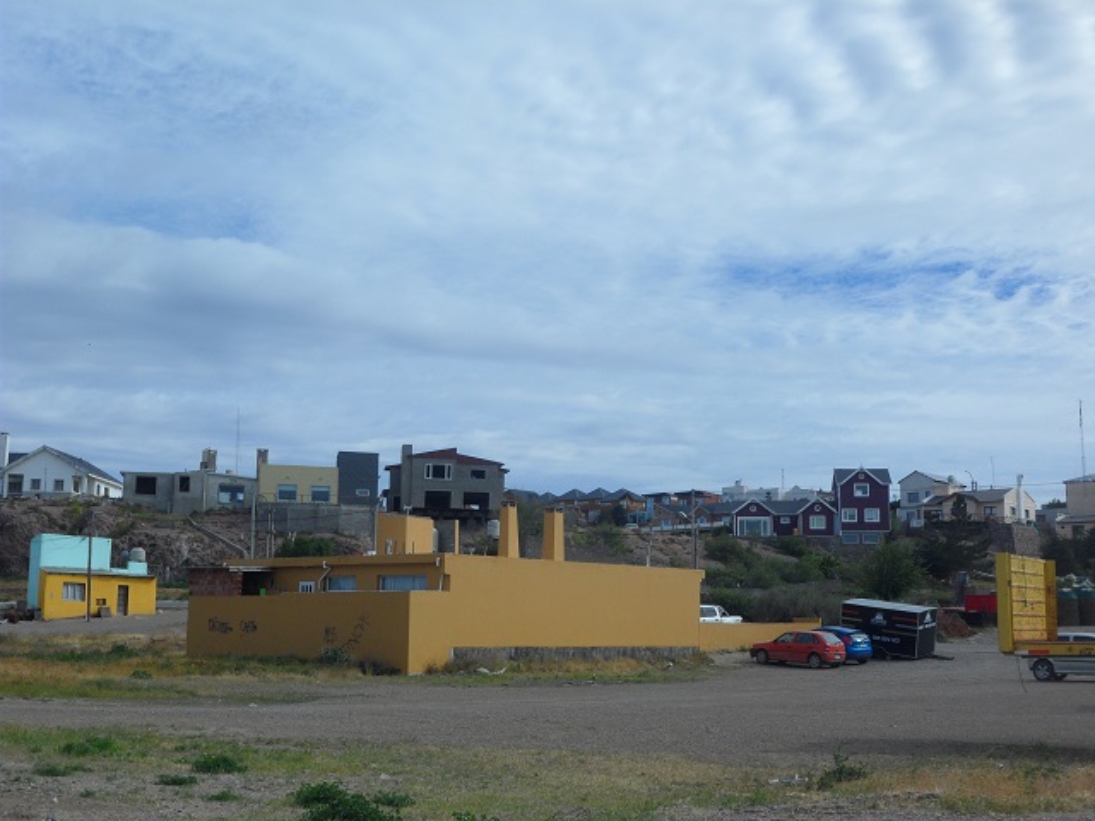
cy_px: 410
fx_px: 1392
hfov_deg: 42.9
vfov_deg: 32.9
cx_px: 548
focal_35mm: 44
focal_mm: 7.8
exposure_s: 1/180
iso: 80
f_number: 11.3
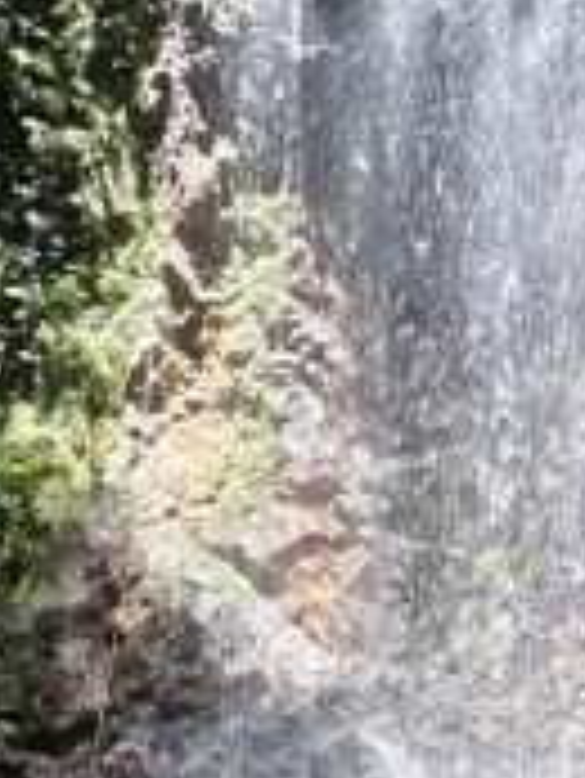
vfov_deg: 35.0
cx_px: 544
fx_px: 1080
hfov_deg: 28.9
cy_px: 818
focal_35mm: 48
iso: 40
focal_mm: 2.2
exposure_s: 1/120
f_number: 1.9
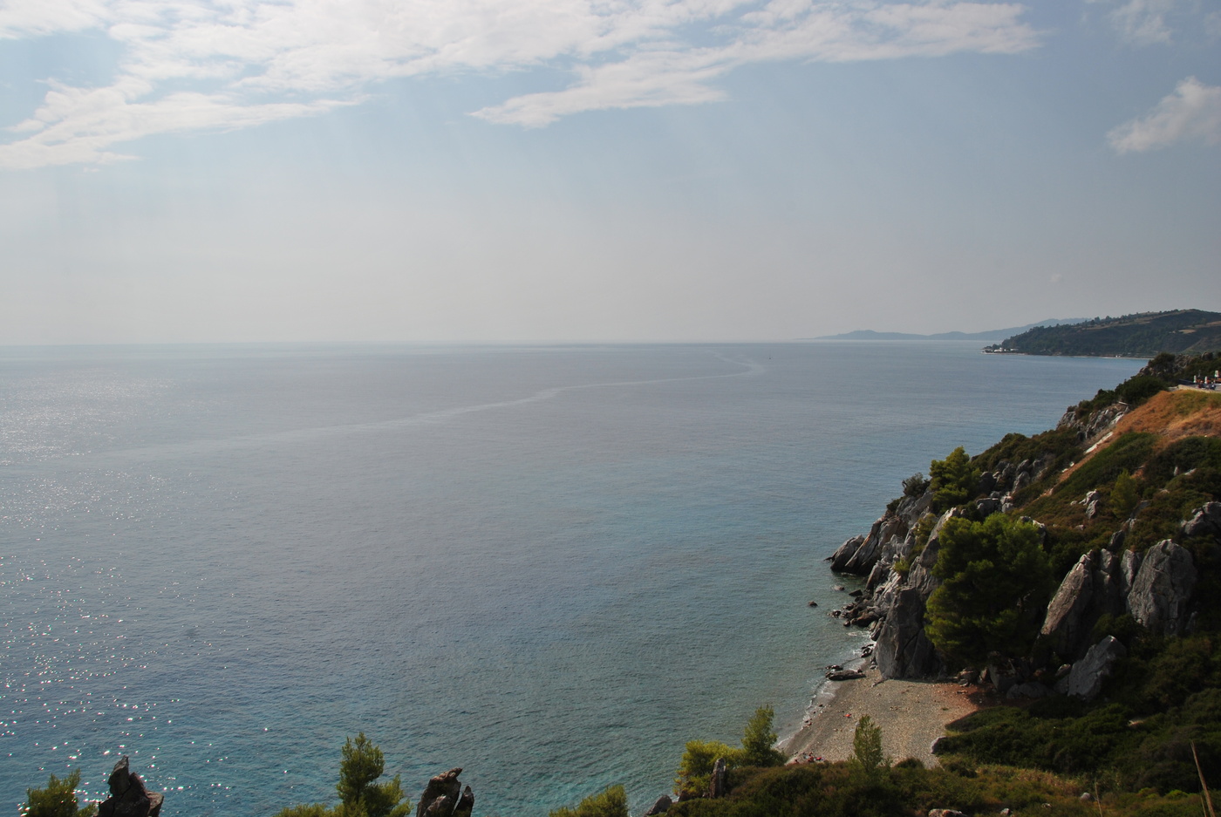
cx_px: 610
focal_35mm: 27
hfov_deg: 67.3
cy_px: 408
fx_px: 917
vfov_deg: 48.0
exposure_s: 1/500
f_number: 11
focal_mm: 18
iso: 100
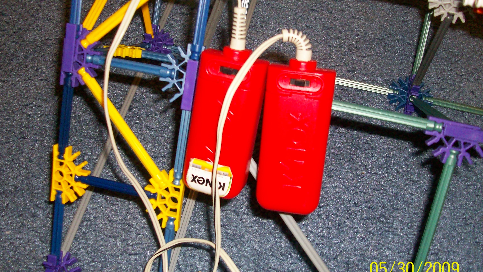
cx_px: 237
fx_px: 487
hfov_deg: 52.8
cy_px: 128
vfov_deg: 31.2
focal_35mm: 38
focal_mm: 5.7
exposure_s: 1/60
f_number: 2.8
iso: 160
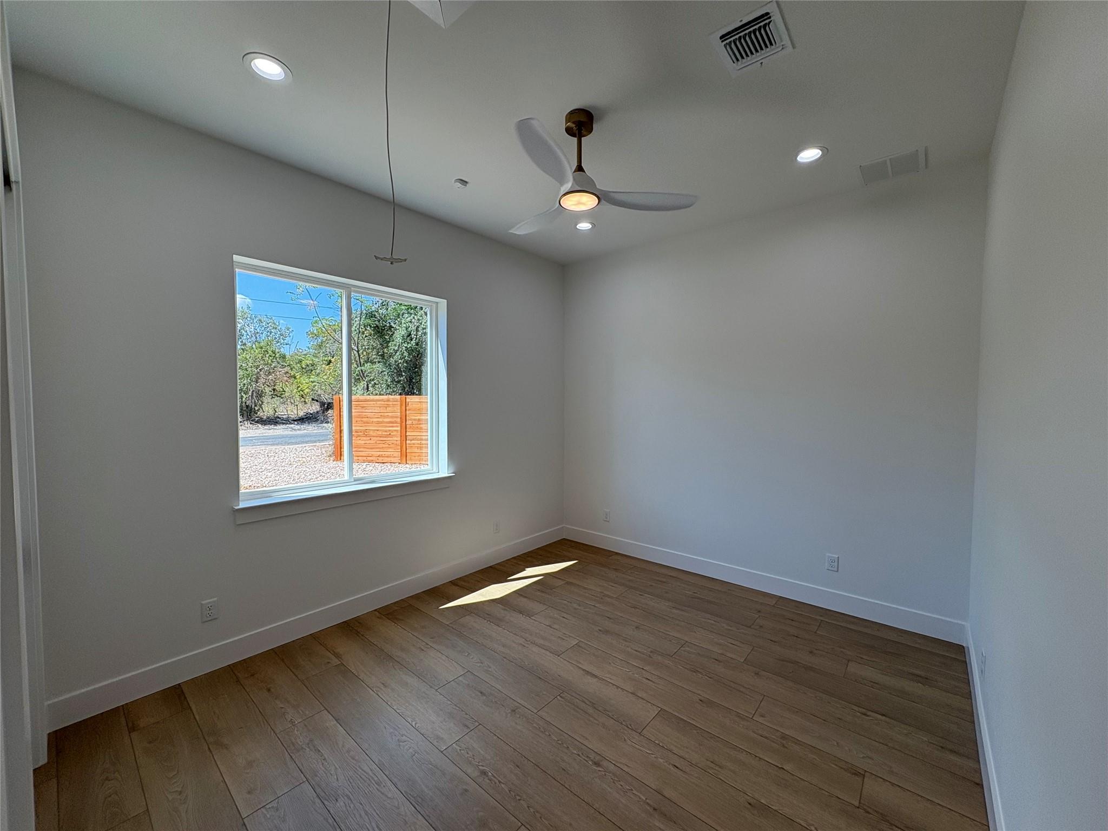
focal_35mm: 14
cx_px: 554
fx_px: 448
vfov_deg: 85.7
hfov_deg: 102.1
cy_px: 416
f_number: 2.2
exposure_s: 1/303
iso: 40
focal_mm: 2.22
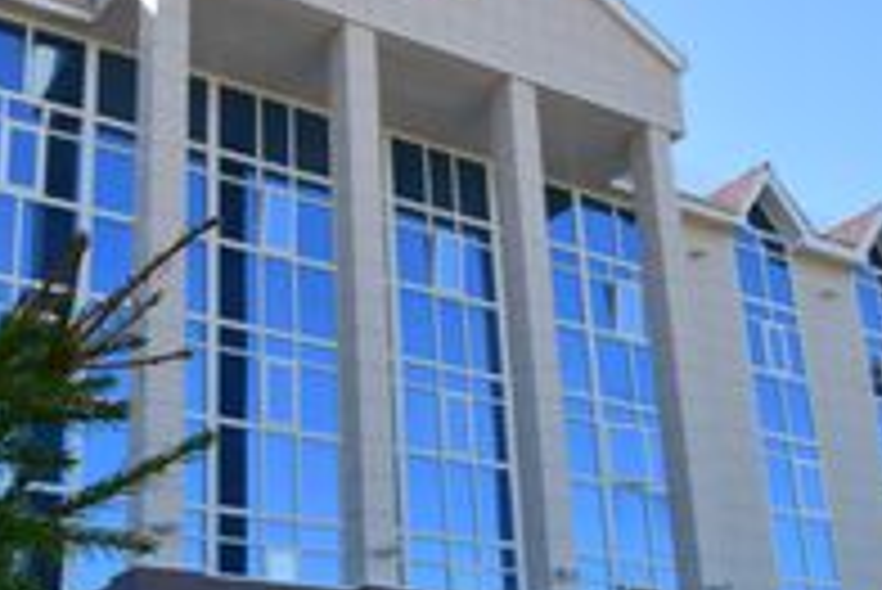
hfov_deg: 36.1
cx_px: 374
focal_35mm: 55
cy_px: 385
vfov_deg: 24.6
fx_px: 1348
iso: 400
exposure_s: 1/250
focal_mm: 18
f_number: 10
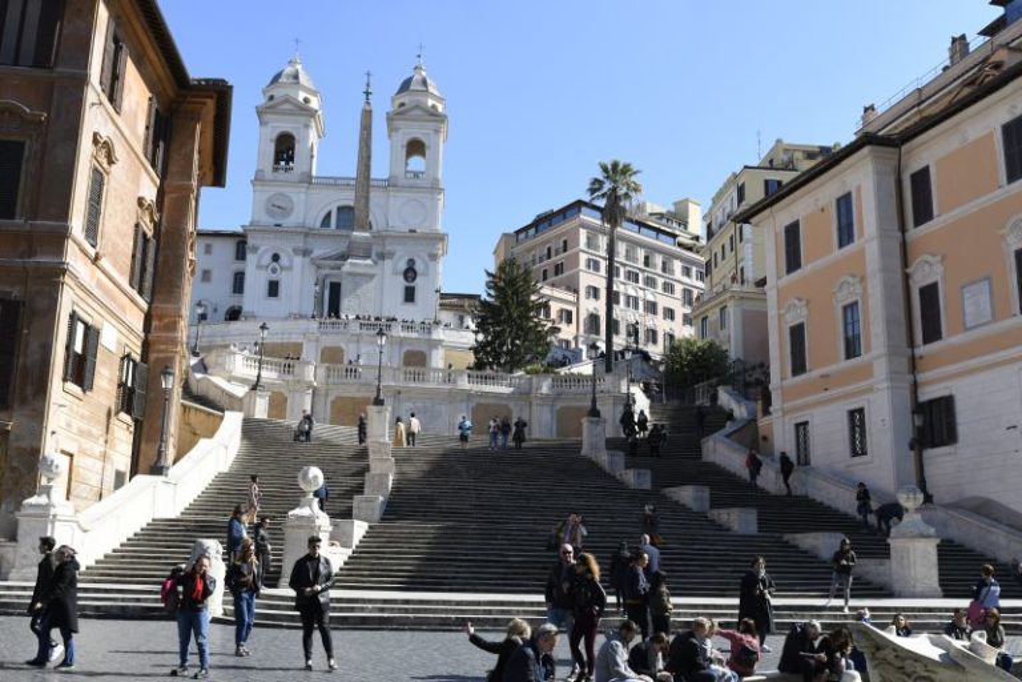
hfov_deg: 53.1
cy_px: 341
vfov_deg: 36.9
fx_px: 1022
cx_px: 511
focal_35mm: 36
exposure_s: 1/320
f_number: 6.3
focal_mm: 24
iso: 100
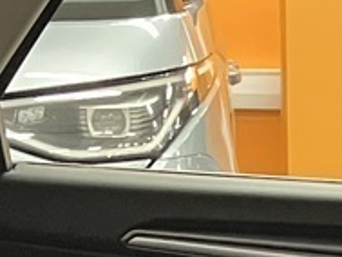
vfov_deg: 6.5
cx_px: 492
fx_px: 2106
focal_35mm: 213
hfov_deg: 9.1
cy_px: 726
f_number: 1.8
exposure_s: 1/25
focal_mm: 3.99
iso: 500
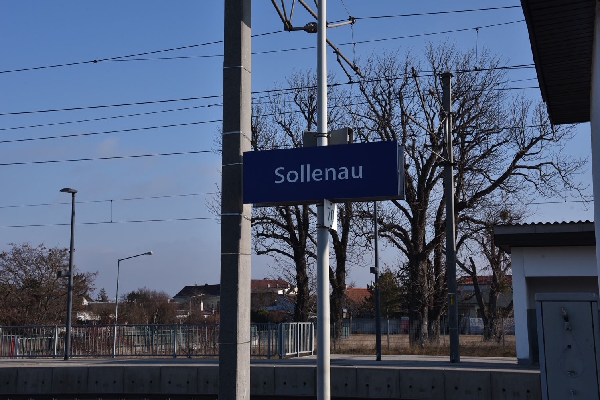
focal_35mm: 50
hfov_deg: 39.6
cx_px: 300
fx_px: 834
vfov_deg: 27.0
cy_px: 200
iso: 200
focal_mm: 50
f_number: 10
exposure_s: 1/400
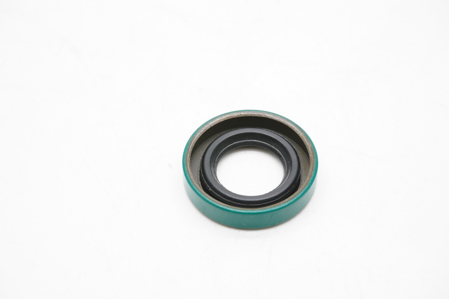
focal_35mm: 75
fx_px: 935
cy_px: 150
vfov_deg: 18.2
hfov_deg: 27.0
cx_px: 224
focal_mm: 50
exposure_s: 1/80
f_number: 11
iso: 1250
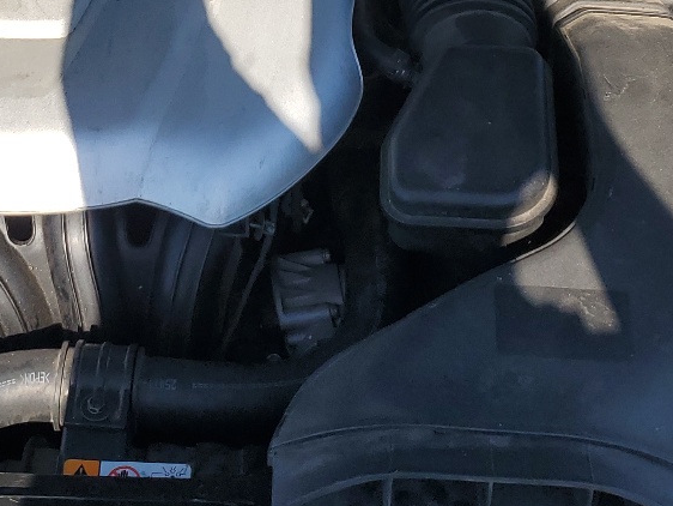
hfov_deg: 26.2
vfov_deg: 19.3
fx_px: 1439
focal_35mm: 74
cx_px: 223
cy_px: 0
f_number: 1.5
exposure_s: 1/2500
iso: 50
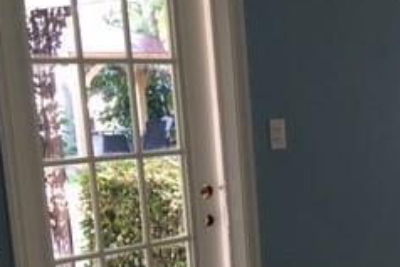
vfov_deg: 16.6
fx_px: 901
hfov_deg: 23.7
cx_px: 418
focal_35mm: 81
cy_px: 260
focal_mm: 4.15
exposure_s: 1/15
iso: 32
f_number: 2.2
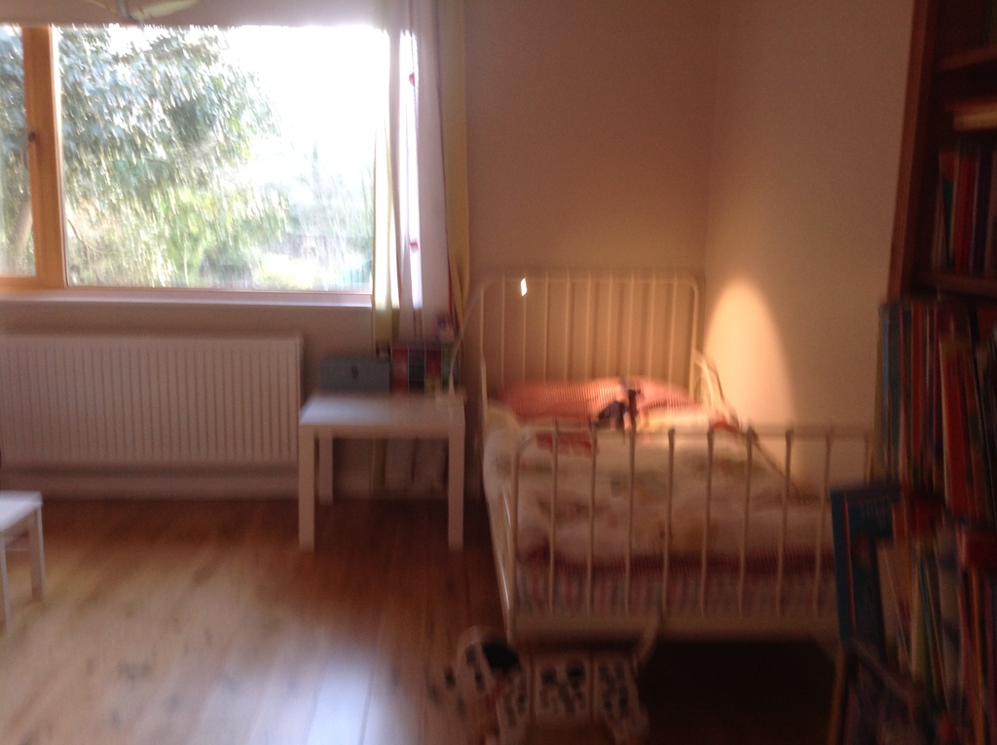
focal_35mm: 35
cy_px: 372
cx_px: 498
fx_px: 1007
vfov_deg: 40.6
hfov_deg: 52.7
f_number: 2.4
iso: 100
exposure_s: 1/15
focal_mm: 4.28
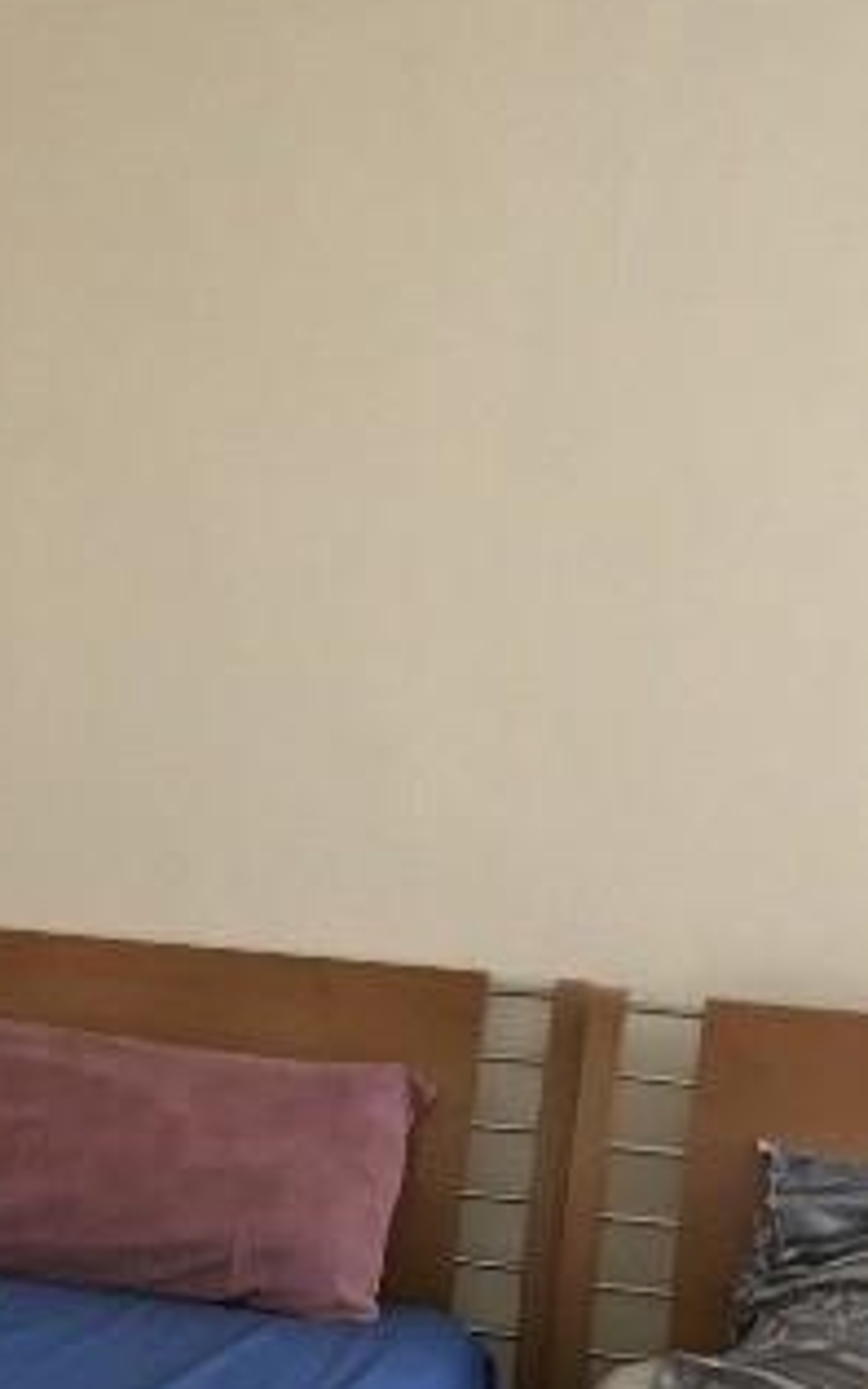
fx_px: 3783
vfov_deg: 20.5
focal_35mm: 100
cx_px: -410
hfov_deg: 12.5
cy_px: 1133
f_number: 2.2
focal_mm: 4.15
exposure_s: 1/30
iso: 160
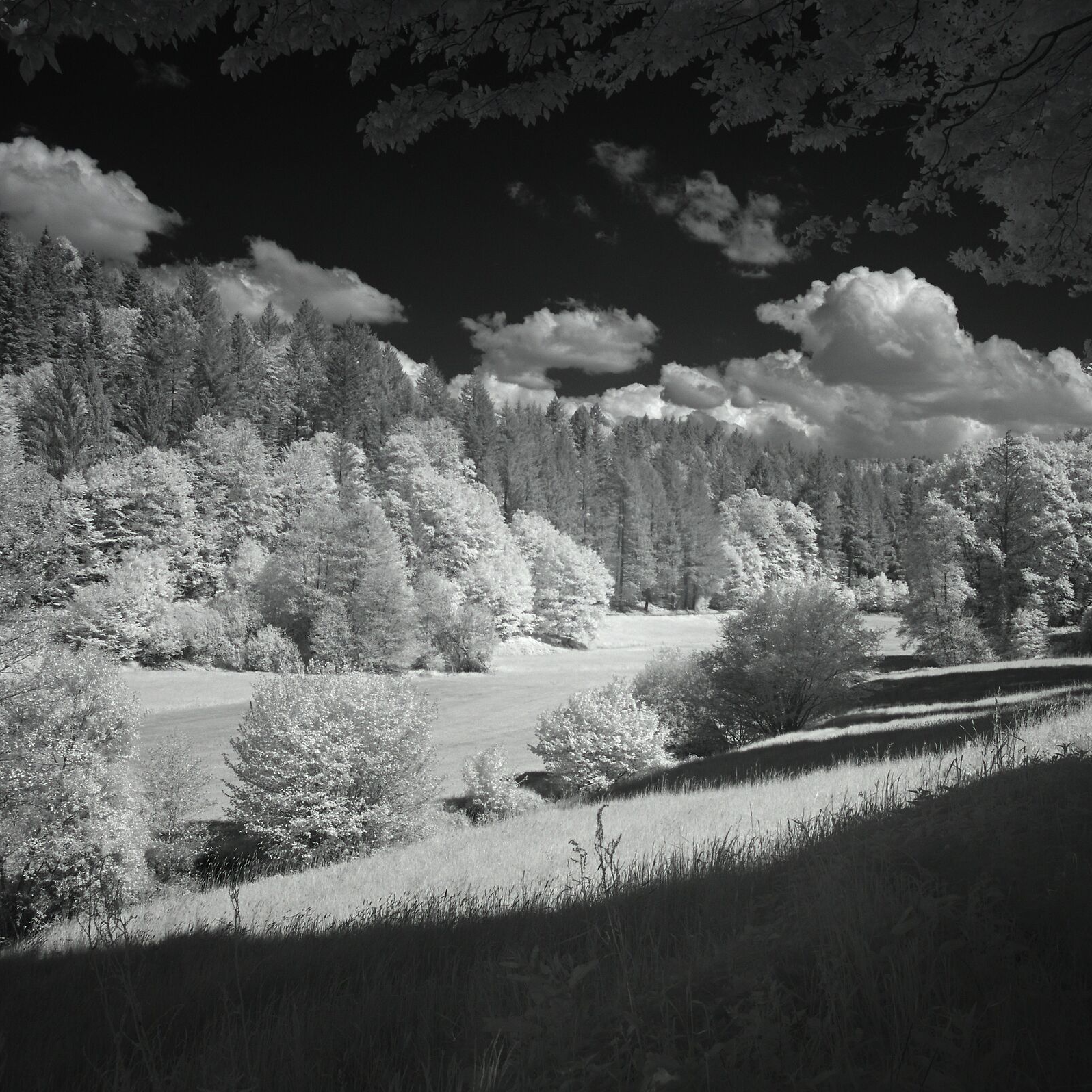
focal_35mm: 33
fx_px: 1165
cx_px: 633
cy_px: 548
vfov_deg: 50.2
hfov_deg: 50.0
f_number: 11
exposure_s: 1/60
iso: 125
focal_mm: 17
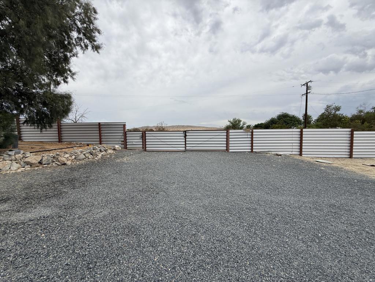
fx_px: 152
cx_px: 188
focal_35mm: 14
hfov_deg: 102.1
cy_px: 141
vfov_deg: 85.7
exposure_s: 1/564
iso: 50
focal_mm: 2.22
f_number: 2.2
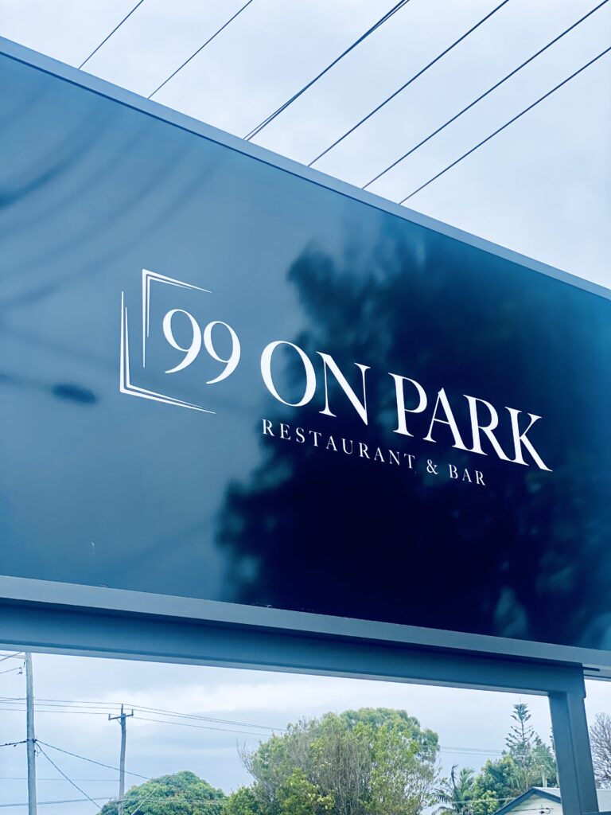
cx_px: 306
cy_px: 408
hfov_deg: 28.0
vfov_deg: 36.8
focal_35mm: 52
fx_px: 1224
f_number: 2
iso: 20
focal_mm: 6
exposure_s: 1/905
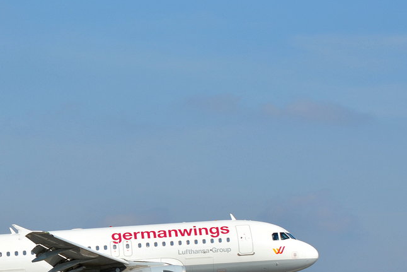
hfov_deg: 7.8
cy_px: 153
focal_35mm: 264
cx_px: 111
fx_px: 2984
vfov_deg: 5.2
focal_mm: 95
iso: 100
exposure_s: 1/400
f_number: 10
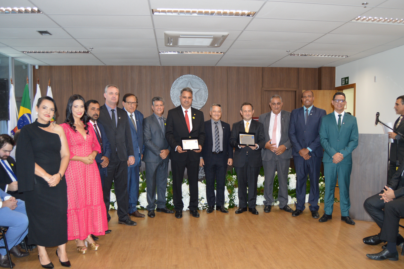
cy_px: 146
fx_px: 336
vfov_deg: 43.5
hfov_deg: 62.0
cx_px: 208
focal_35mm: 30
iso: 450
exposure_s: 1/60
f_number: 3.5
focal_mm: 18
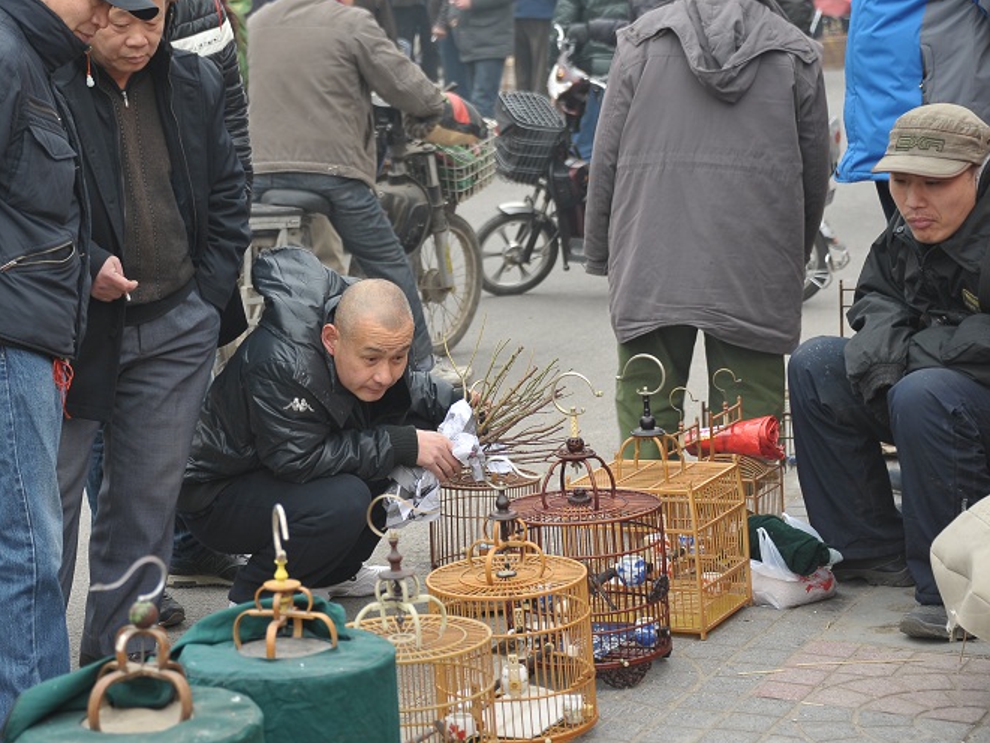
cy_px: 342
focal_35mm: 91
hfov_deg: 21.5
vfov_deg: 16.2
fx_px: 2603
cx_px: 391
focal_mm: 70
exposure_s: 1/60
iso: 200
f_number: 5
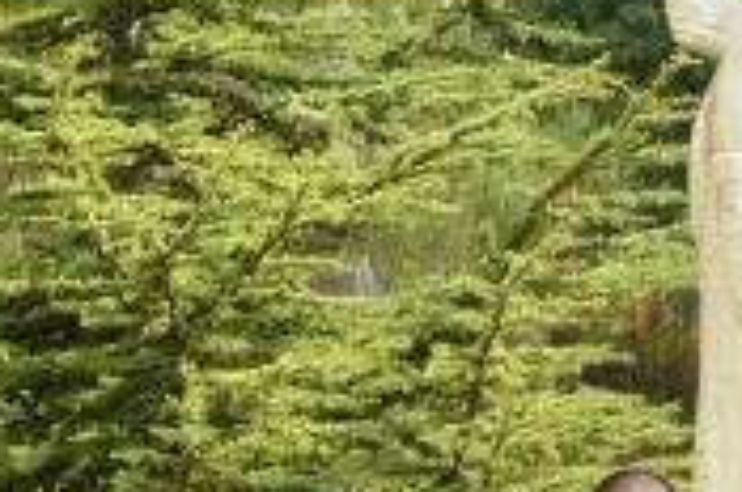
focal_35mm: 351
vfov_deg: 3.9
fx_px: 7221
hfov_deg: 5.9
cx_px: 649
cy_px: 906
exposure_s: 1/160
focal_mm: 40
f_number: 6.3
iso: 100
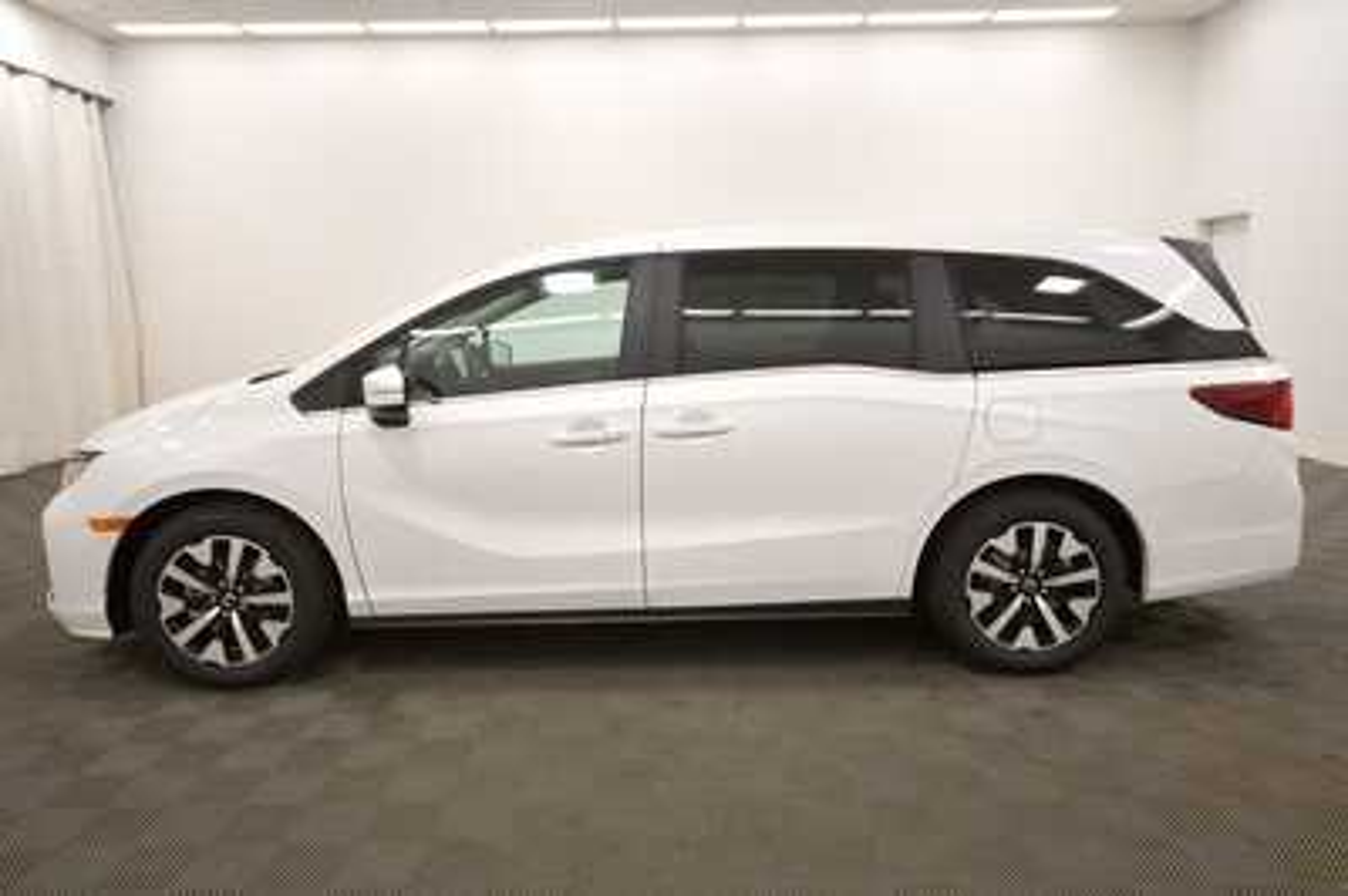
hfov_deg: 73.8
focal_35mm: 24
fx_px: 898
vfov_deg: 53.1
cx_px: 674
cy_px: 448
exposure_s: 1/250
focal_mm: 16
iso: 720
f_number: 5
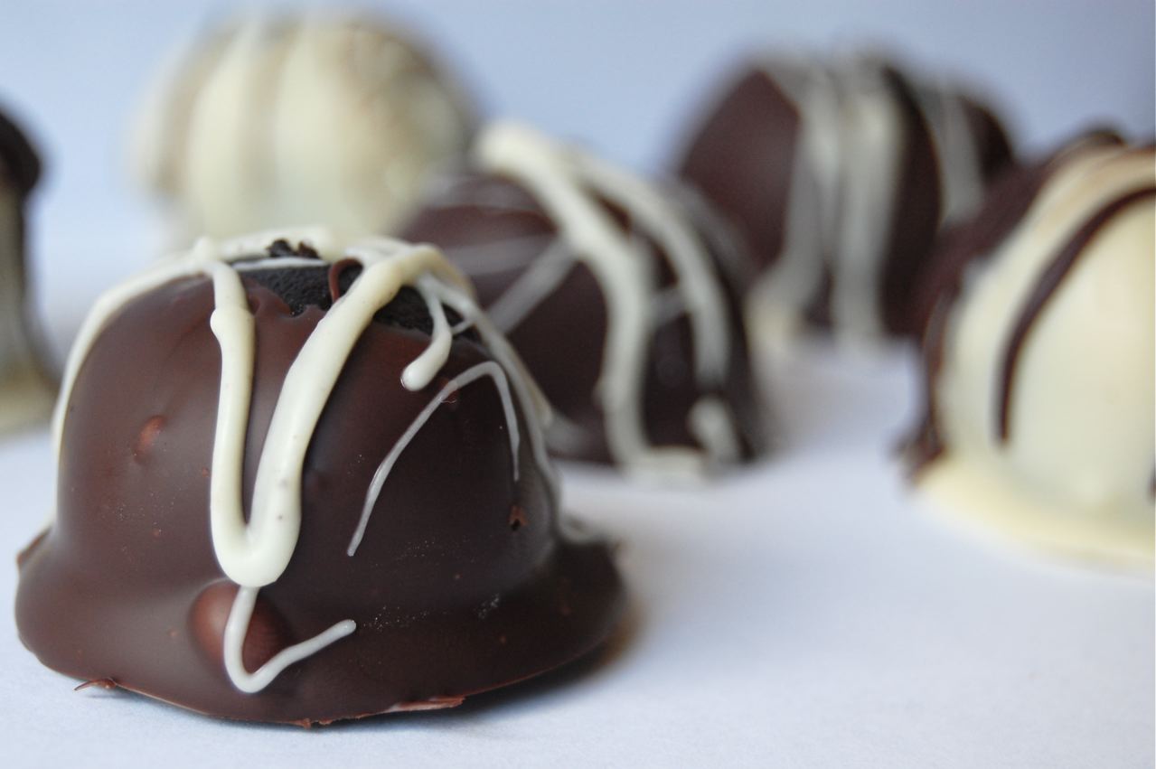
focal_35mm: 82
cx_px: 578
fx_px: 2647
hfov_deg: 24.6
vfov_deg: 16.5
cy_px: 384
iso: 400
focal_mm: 55
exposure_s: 1/80
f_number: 5.6
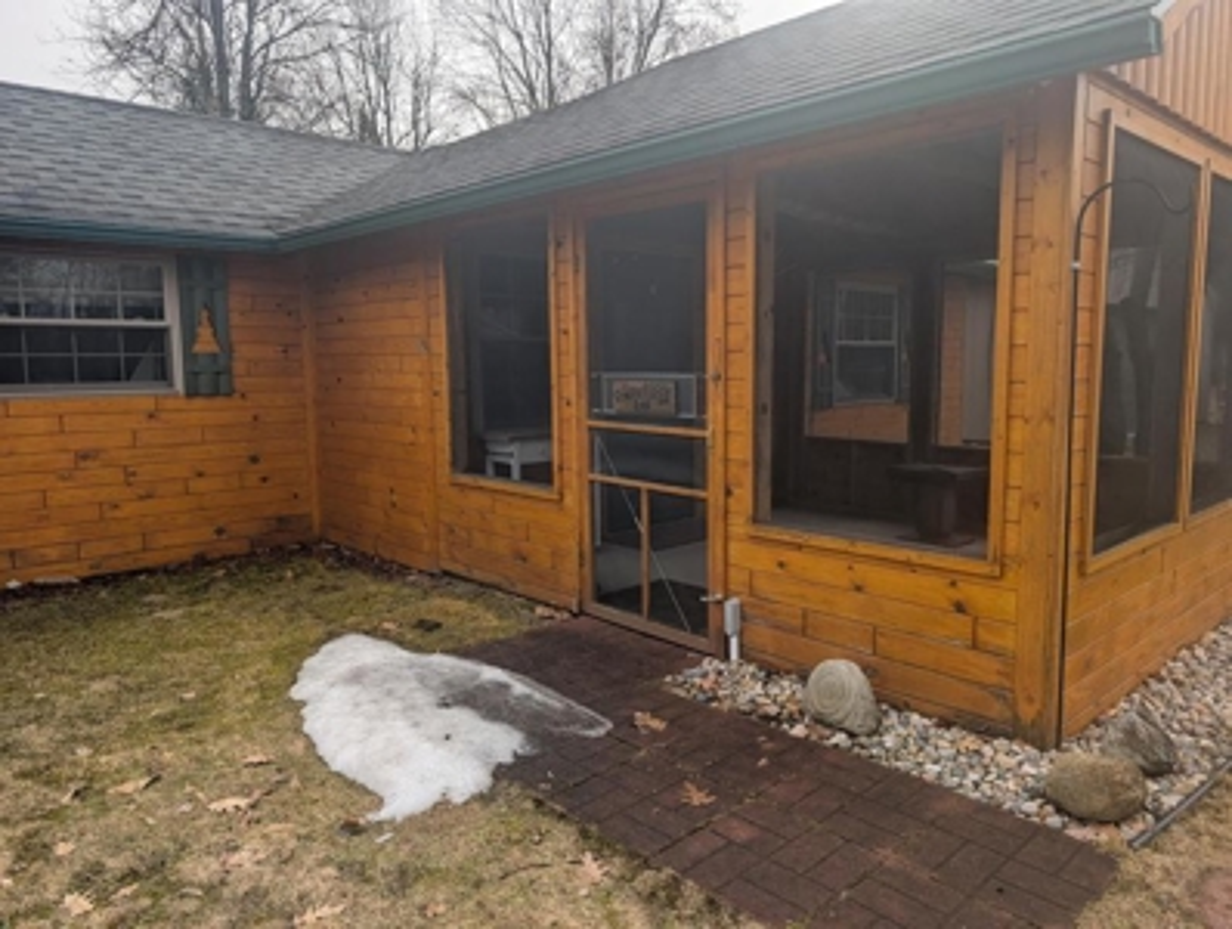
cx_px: 616
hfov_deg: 71.5
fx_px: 856
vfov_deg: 57.0
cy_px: 464
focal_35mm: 24
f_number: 1.68
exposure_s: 1/934
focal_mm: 6.9
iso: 20
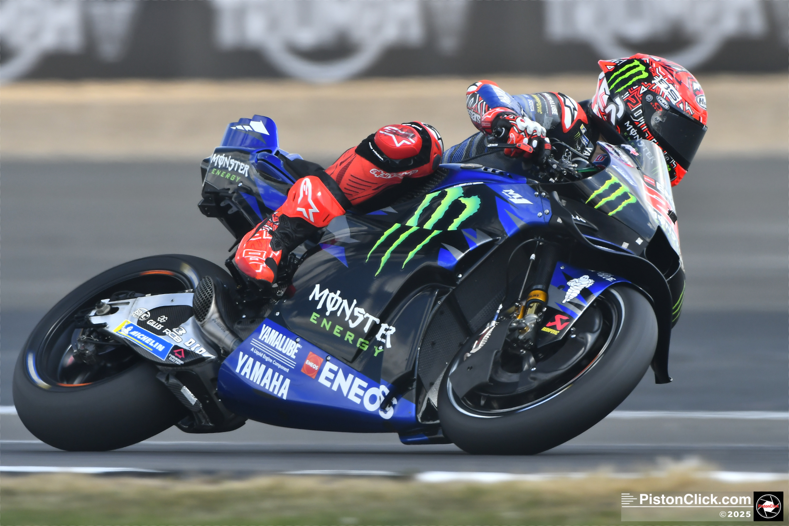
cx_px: 394
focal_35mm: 675
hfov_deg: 3.1
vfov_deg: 2.0
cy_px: 263
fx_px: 14790
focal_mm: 450
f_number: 6.3
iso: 400
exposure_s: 1/500
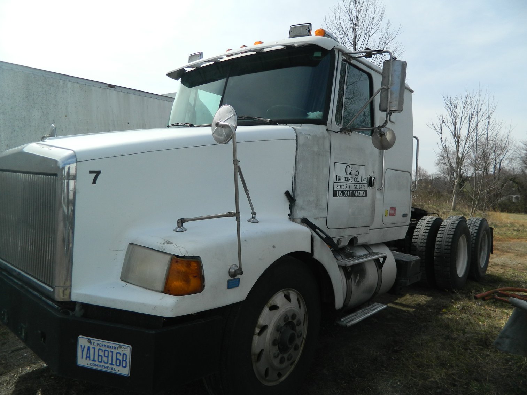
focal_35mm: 25
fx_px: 381
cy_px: 198
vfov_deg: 54.9
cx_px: 264
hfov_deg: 69.4
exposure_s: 1/200
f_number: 8.7
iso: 80
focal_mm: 4.5
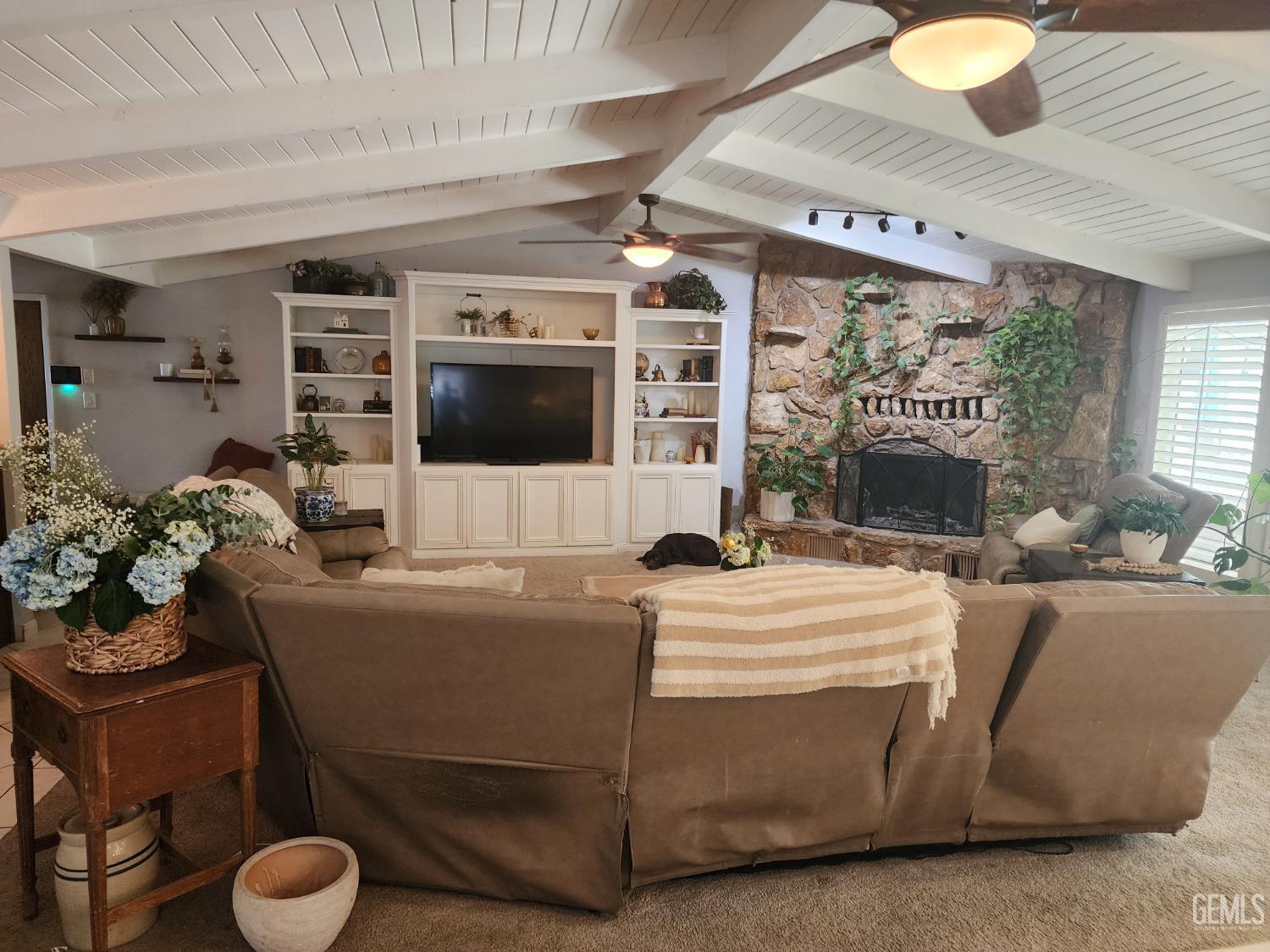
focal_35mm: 23
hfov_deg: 73.9
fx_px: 844
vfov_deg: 58.9
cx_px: 635
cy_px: 476
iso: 500
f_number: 1.8
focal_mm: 6.4
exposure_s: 1/120
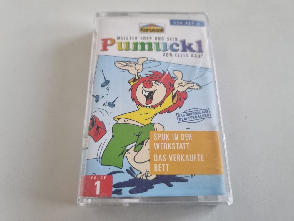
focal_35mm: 26
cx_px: 147
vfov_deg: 53.1
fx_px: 221
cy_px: 110
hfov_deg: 67.3
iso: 320
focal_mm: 5.4
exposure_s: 1/100
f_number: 1.8
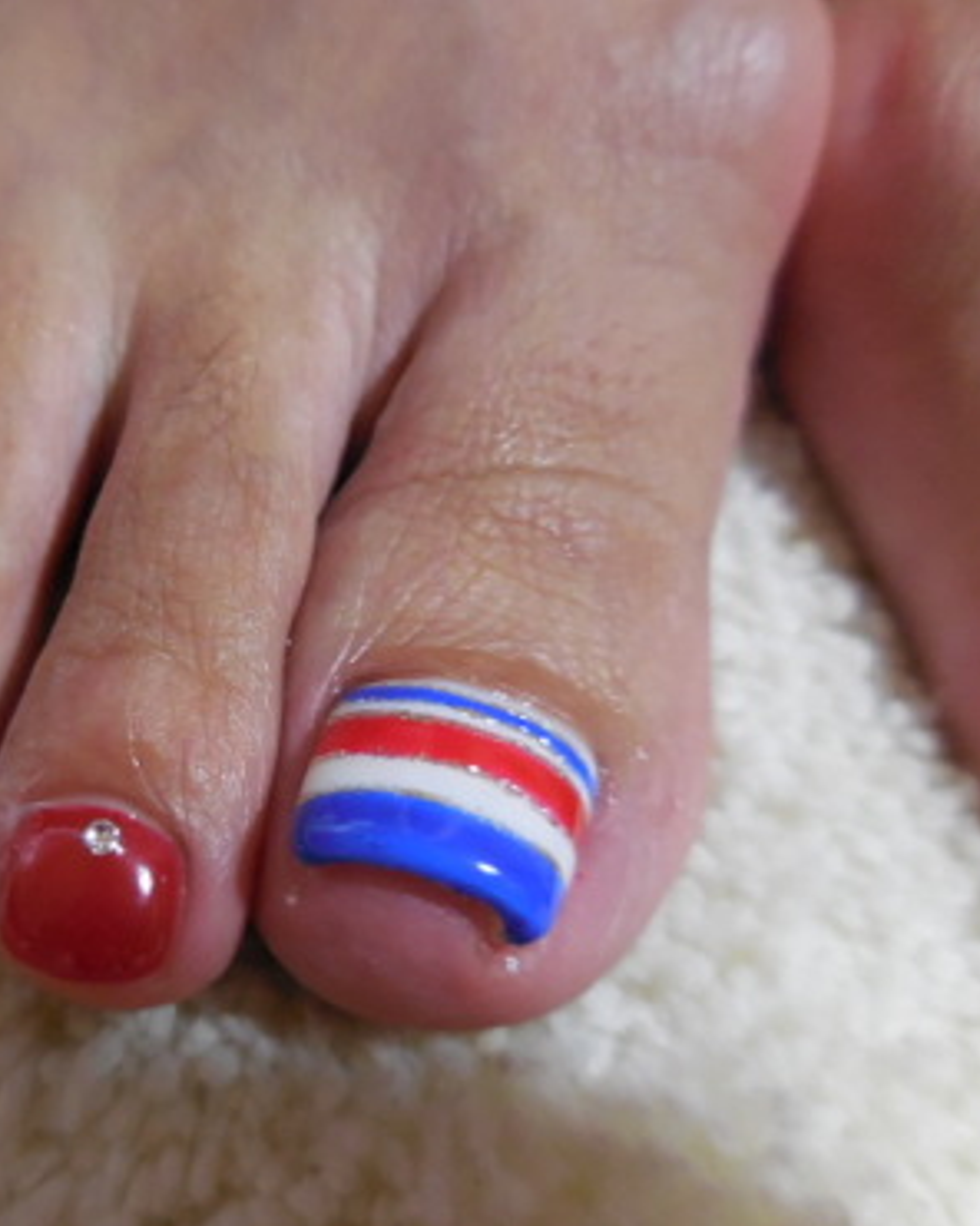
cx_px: 209
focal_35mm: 33
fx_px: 1196
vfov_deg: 54.2
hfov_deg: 42.7
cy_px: 618
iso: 400
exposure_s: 1/15
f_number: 3.3
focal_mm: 4.5
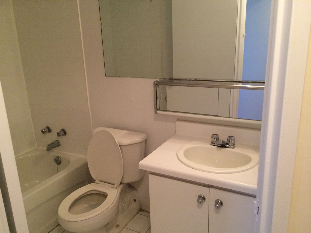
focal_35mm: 30
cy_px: 119
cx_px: 154
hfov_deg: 60.0
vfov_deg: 46.8
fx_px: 270
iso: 200
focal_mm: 4.15
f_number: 2.2
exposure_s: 1/30
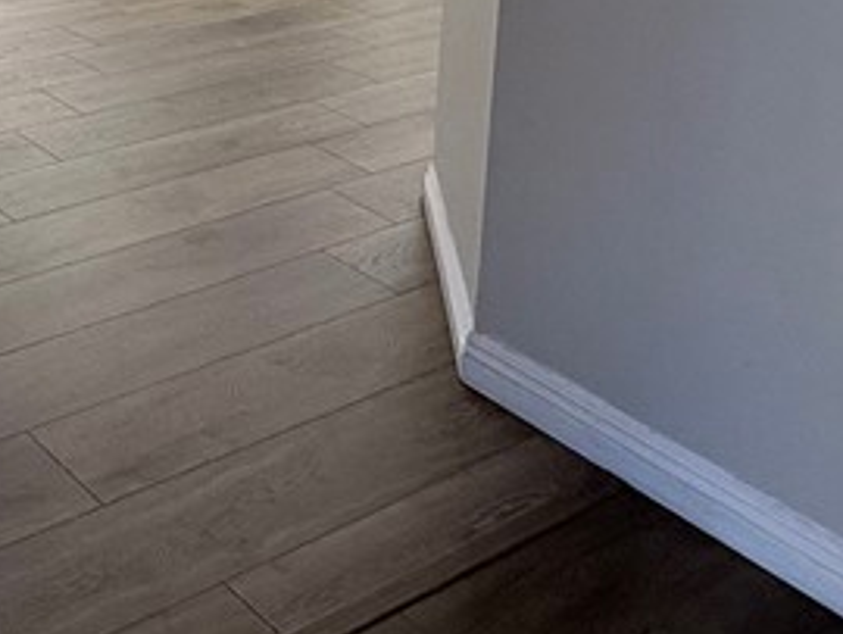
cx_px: -200
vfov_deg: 23.1
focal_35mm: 53
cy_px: -278
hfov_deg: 30.1
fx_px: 1292
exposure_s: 1/126
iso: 64
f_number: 2.2
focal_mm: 2.22
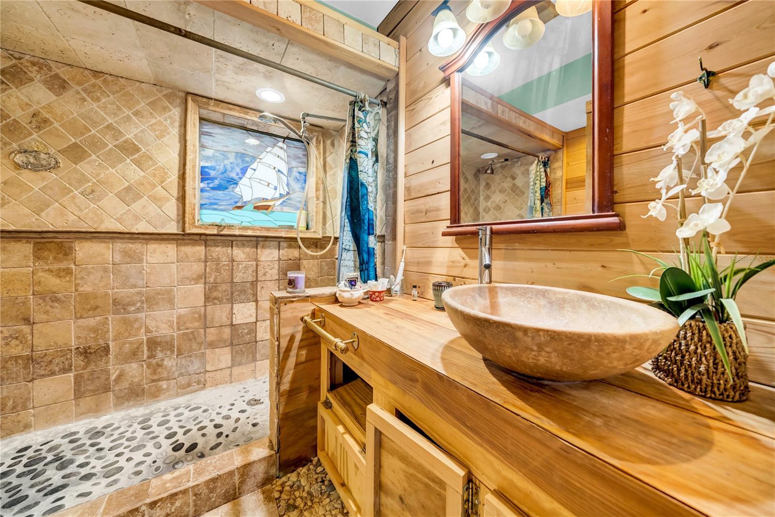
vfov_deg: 90.0
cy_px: 258
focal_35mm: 12
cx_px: 388
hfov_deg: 112.6
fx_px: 258
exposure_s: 1/30
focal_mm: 12
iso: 800
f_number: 4.5
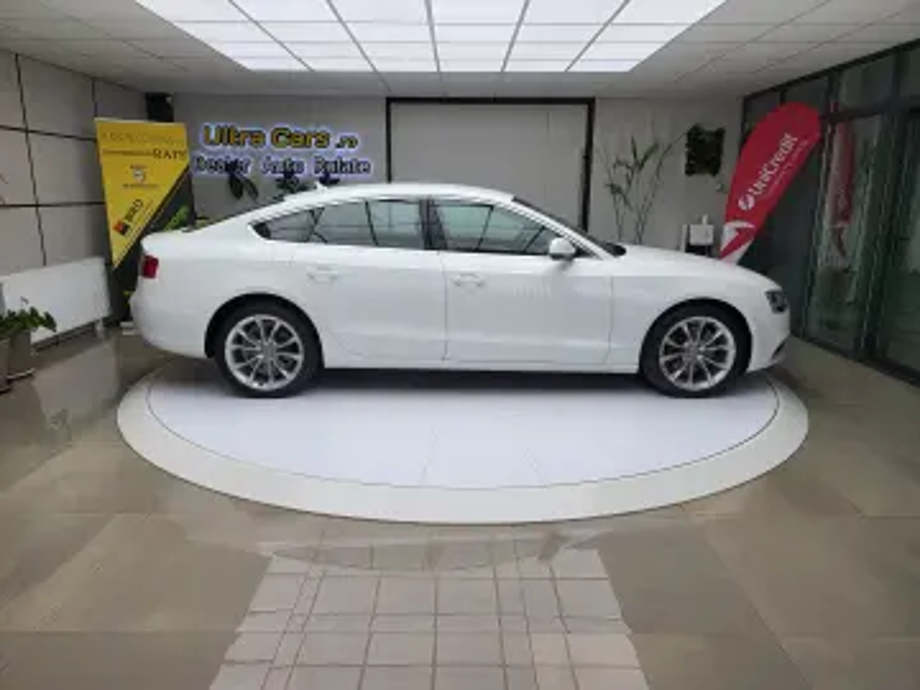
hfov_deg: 71.6
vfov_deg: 56.8
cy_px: 345
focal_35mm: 24
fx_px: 638
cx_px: 460
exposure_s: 1/496
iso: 40
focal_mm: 5
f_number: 1.8
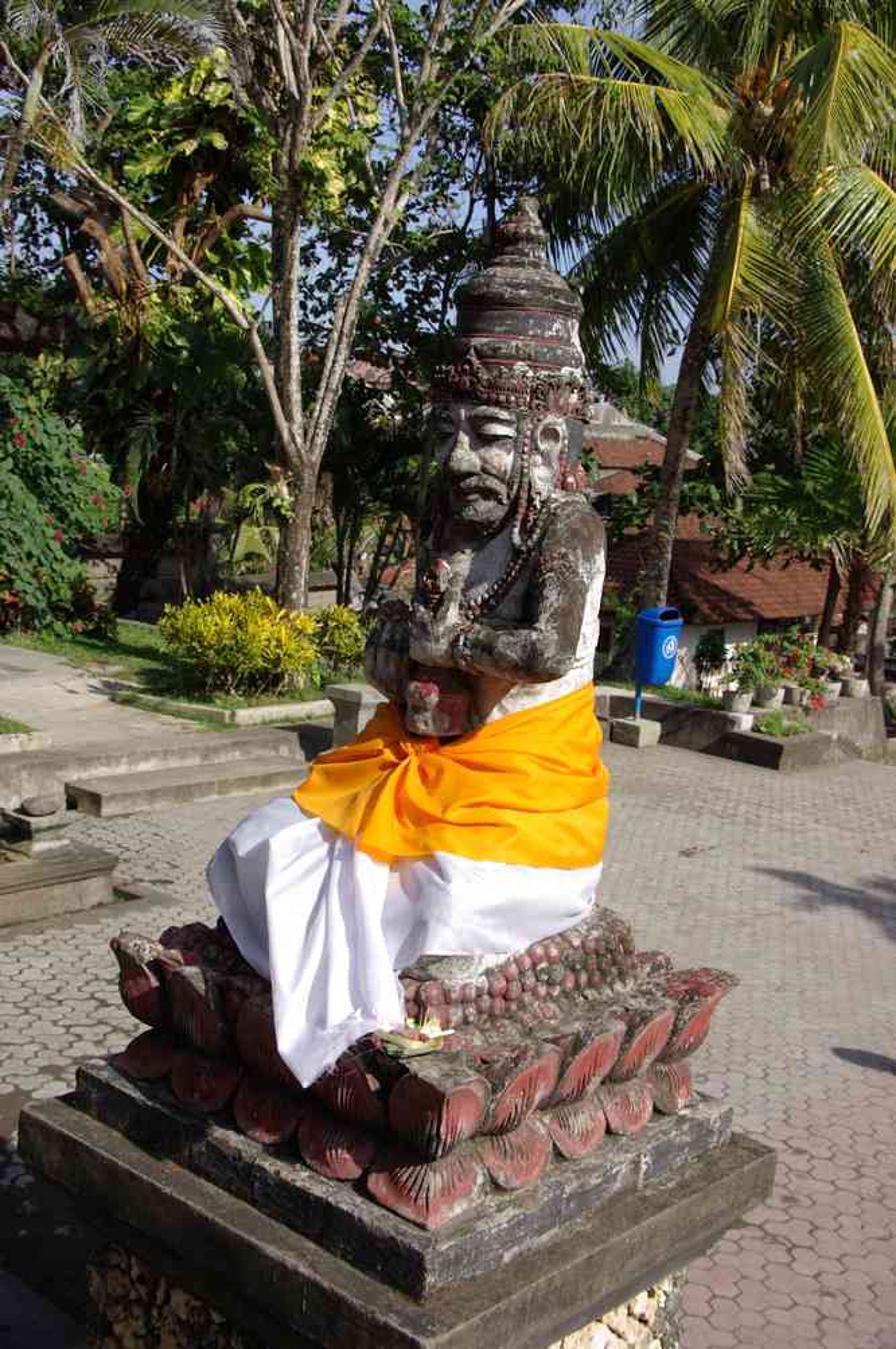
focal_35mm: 44
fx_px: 1644
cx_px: 448
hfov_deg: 30.5
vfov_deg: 44.6
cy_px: 674
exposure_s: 1/180
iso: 100
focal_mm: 29.3
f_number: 8
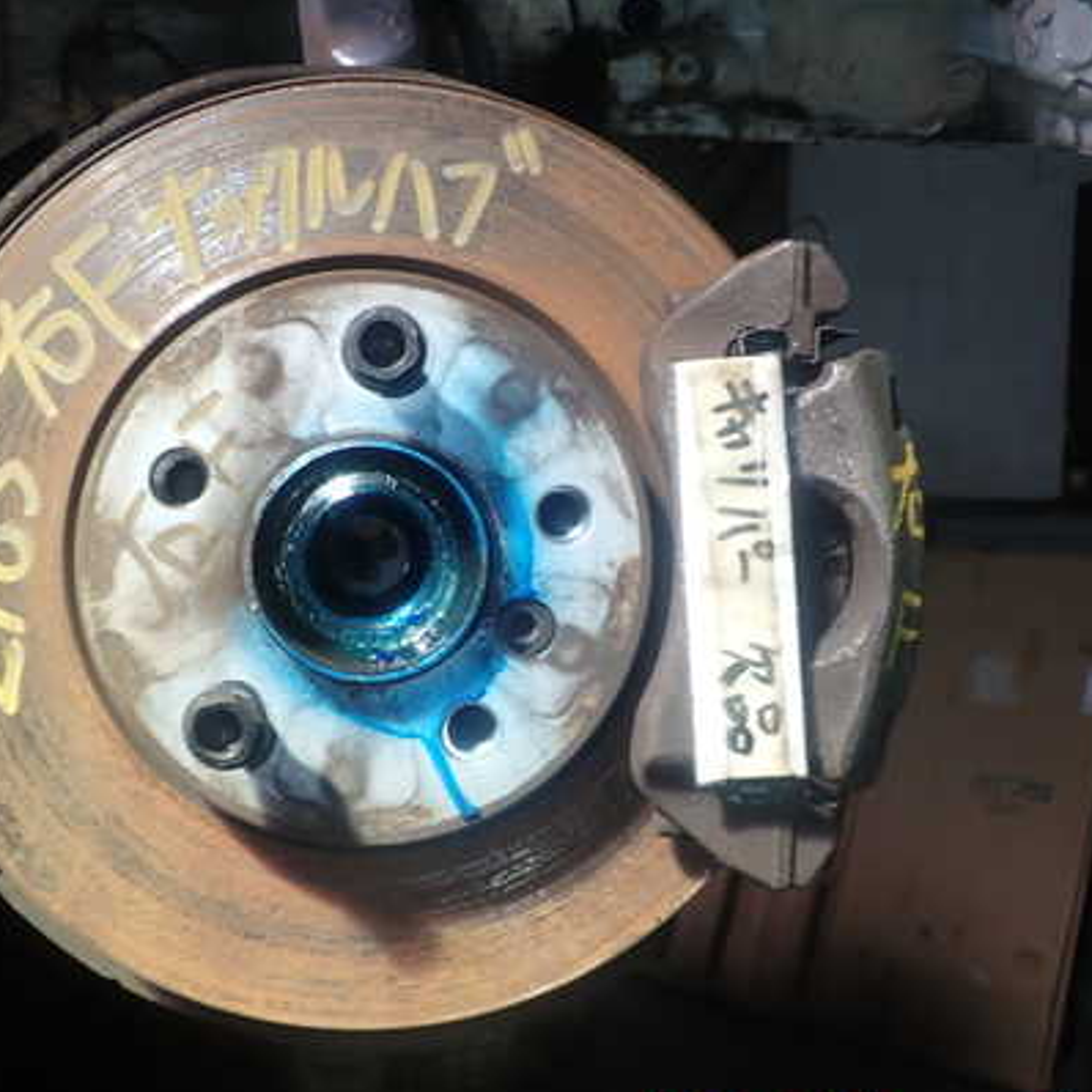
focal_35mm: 40
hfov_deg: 41.7
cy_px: 543
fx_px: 1428
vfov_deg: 41.9
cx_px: 453
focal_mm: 5.4
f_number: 6.3
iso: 100
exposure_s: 1/30
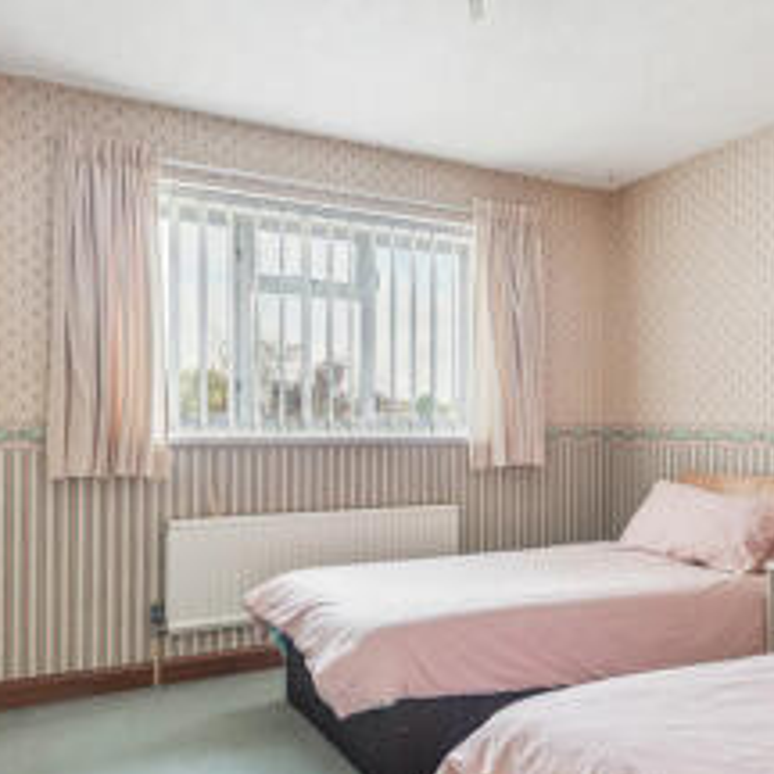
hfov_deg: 53.9
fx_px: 759
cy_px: 421
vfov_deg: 54.0
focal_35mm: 30
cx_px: 430
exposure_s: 1/13
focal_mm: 16
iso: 100
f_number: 9
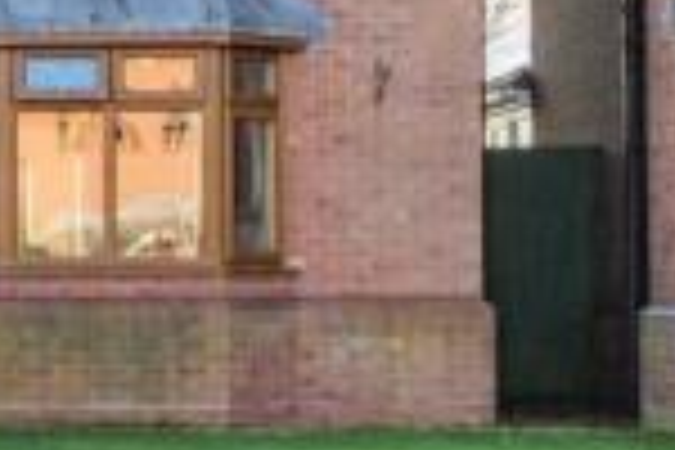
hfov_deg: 11.9
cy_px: -11
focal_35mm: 153
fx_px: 2869
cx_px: -704
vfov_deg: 8.9
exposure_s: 1/200
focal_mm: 35
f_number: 7.1
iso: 320
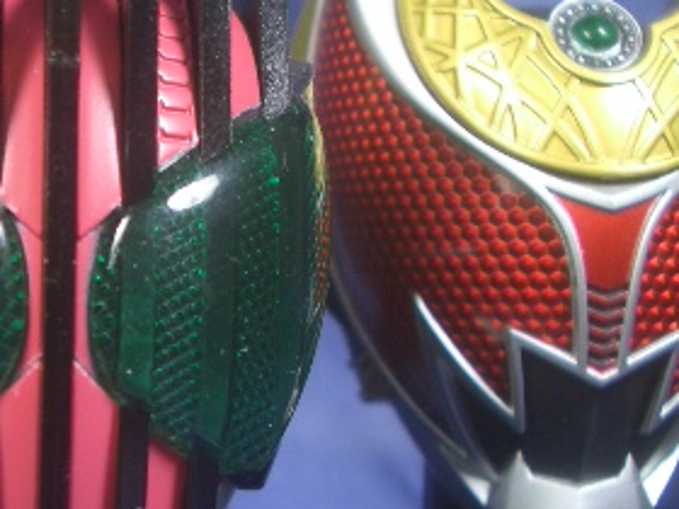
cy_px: 359
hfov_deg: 23.6
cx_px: 32
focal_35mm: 80
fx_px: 1569
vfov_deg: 18.4
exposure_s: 1/15
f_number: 2.6
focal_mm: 5.8
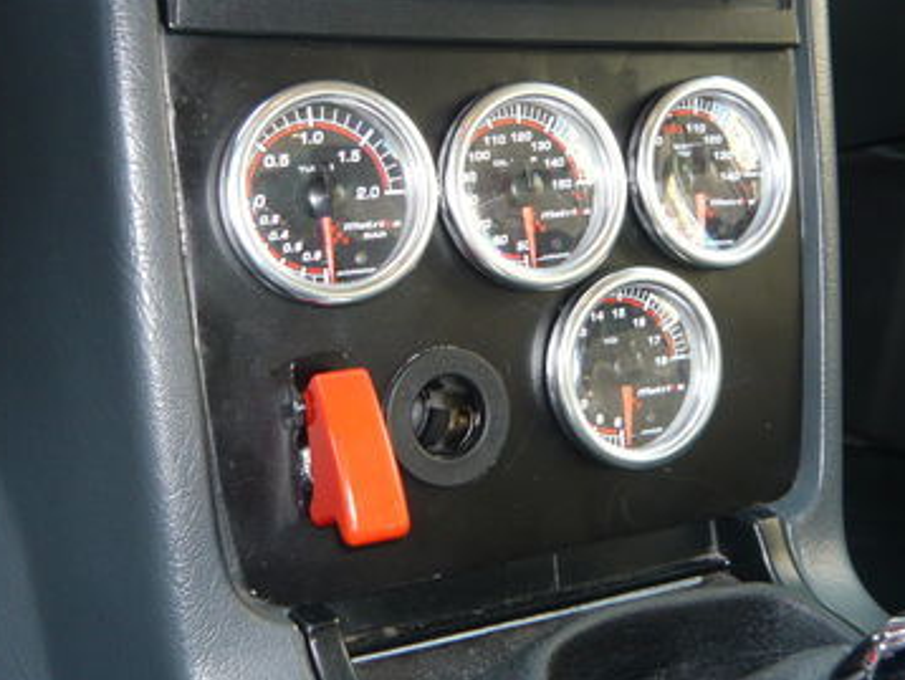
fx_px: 1308
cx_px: 493
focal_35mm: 50
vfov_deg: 28.8
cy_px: 197
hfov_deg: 38.1
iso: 100
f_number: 2.8
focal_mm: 4.6
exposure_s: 1/30
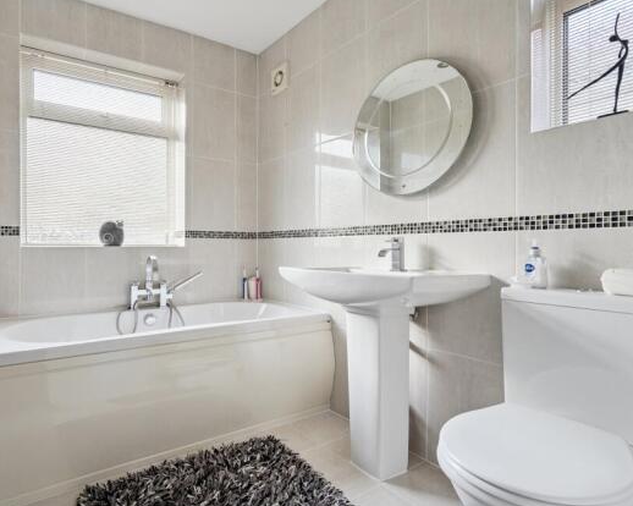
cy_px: 257
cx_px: 243
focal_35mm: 19
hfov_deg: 81.9
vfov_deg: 70.8
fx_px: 356
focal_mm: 16
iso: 320
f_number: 5.6
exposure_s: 1/15
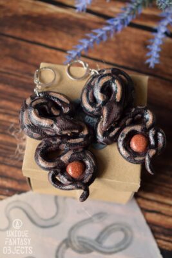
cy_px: 129
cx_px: 86
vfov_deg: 28.1
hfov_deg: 18.9
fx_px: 516
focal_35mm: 72
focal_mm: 48
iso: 500
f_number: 5.3
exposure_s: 1/60
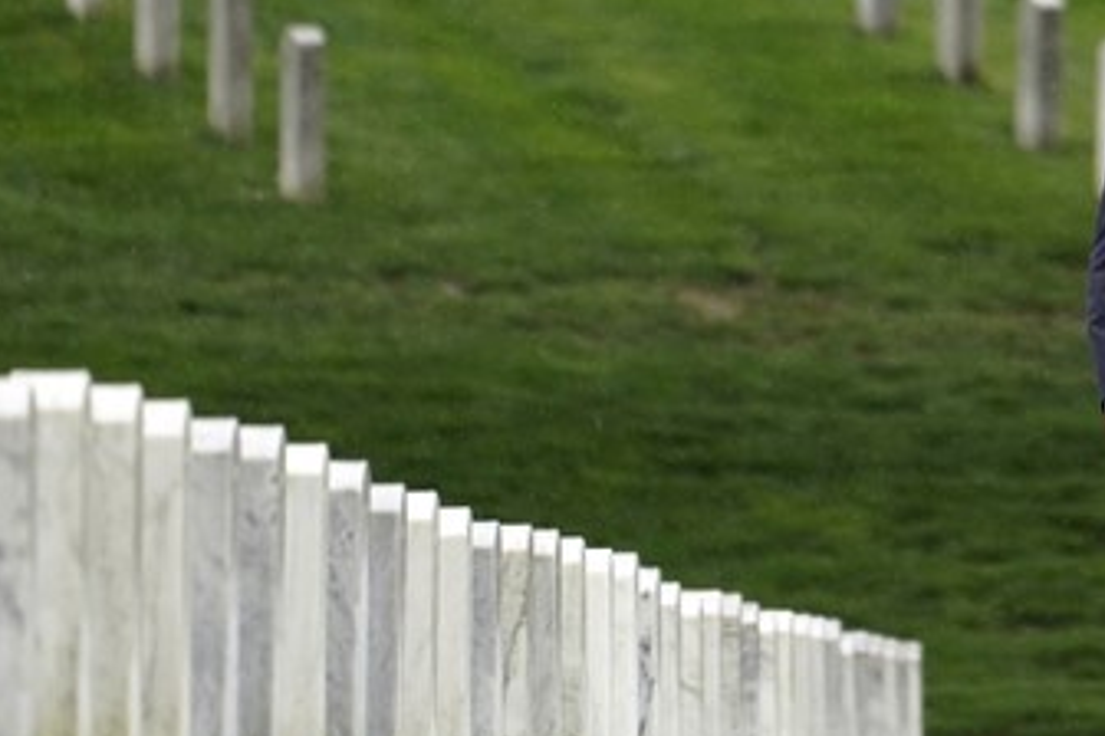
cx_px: 1348
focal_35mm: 1072
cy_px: 33
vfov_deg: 1.3
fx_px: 32902
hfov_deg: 1.9
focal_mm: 400
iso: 1250
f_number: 5.6
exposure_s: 1/1250
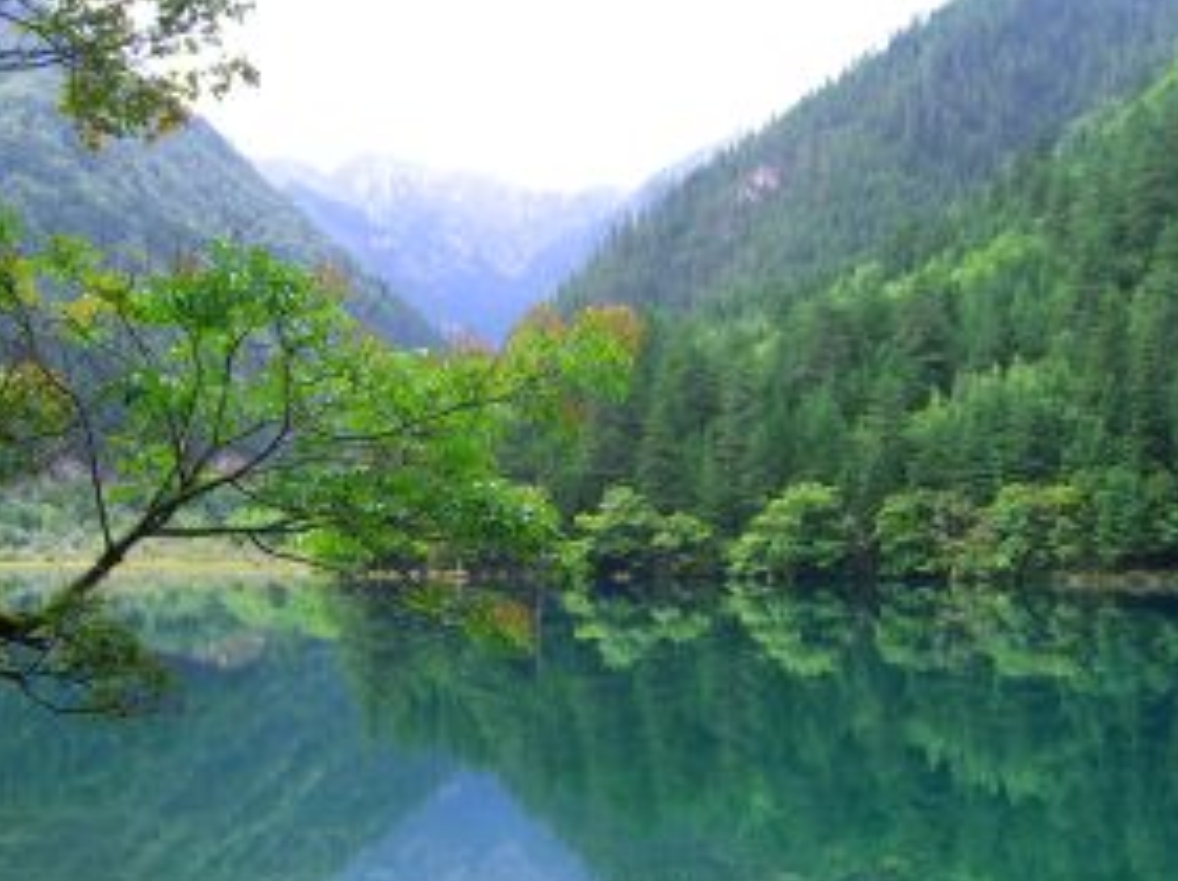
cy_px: 571
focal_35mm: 52
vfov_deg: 27.8
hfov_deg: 36.9
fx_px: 1767
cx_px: 562
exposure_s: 1/100
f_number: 4
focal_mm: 7.9
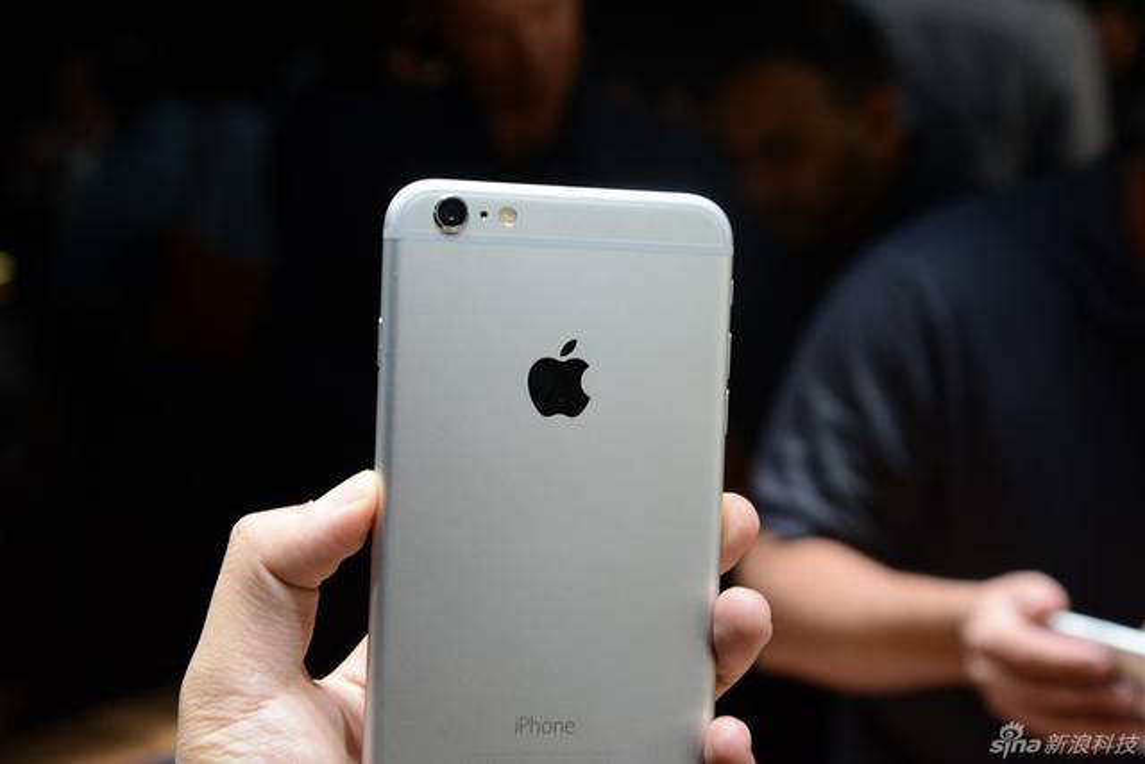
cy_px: 382
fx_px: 2100
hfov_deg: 30.5
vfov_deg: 20.6
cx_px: 572
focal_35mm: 66
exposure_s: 1/60
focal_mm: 66
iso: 1250
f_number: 8
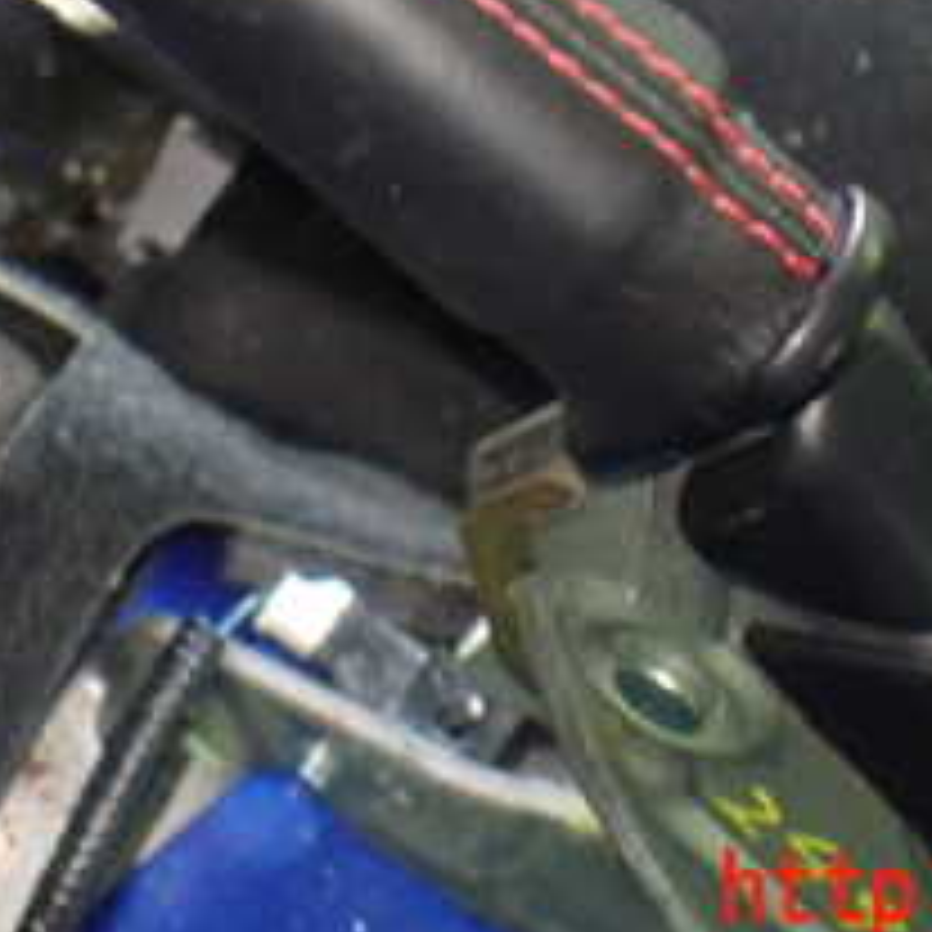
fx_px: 2345
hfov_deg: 22.5
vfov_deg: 21.4
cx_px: 387
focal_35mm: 77
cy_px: -63
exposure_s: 1/30
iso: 800
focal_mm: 5.4
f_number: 2.3
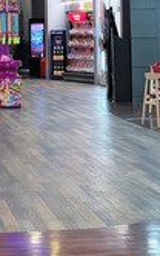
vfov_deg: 21.3
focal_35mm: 94
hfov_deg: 13.7
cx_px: -15
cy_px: -2
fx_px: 655
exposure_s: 1/100
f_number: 1.8
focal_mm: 5.56
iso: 685
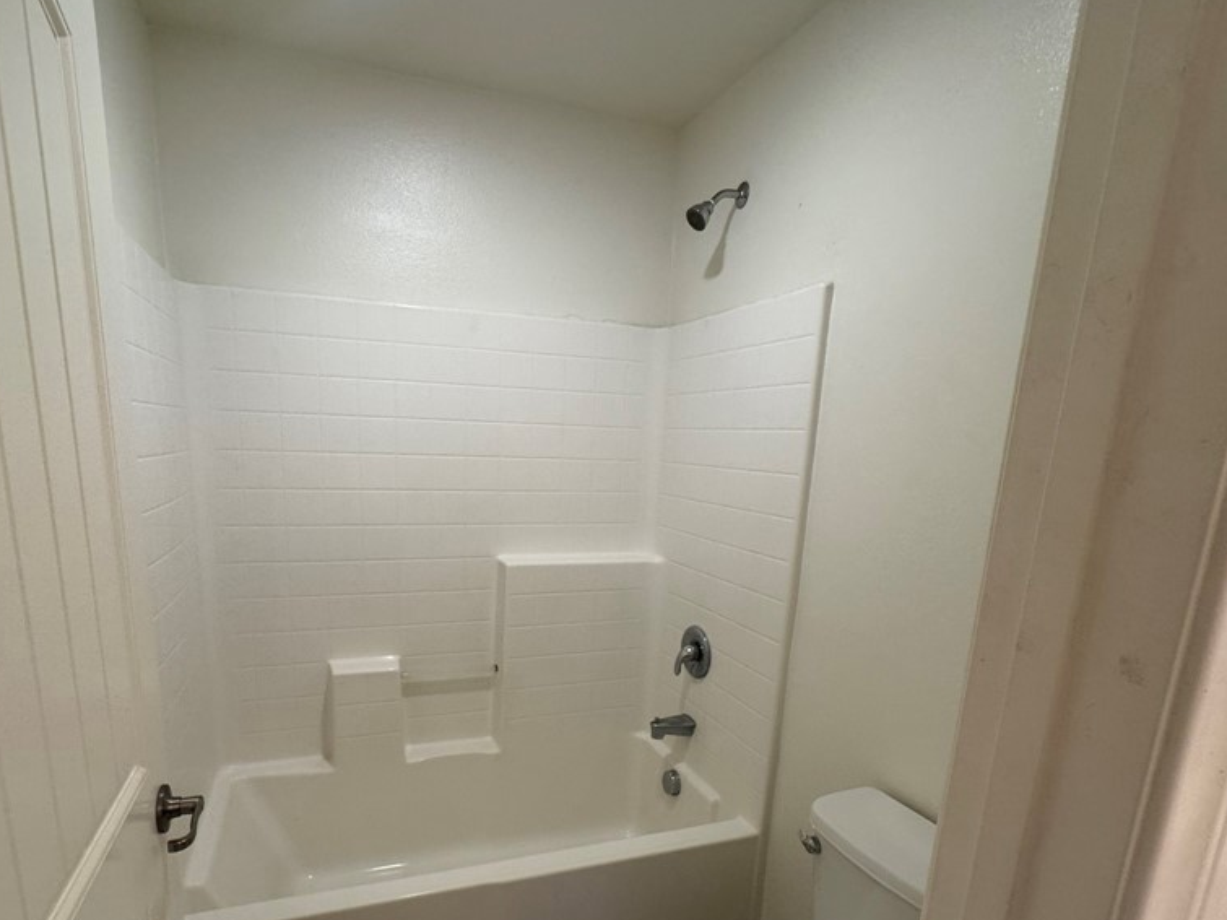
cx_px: 551
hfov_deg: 84.4
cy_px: 580
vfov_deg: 67.5
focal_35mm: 19
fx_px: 673
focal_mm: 2.22
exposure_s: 1/120
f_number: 2.2
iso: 200
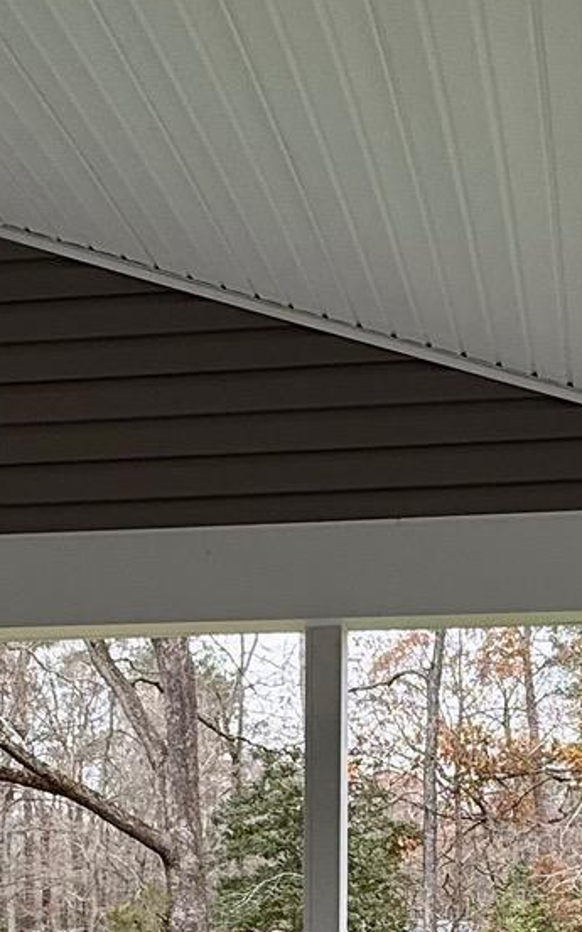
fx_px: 1398
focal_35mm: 55
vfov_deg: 32.7
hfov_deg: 23.3
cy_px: 1008
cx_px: 442
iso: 64
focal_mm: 2.22
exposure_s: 1/190
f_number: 2.2
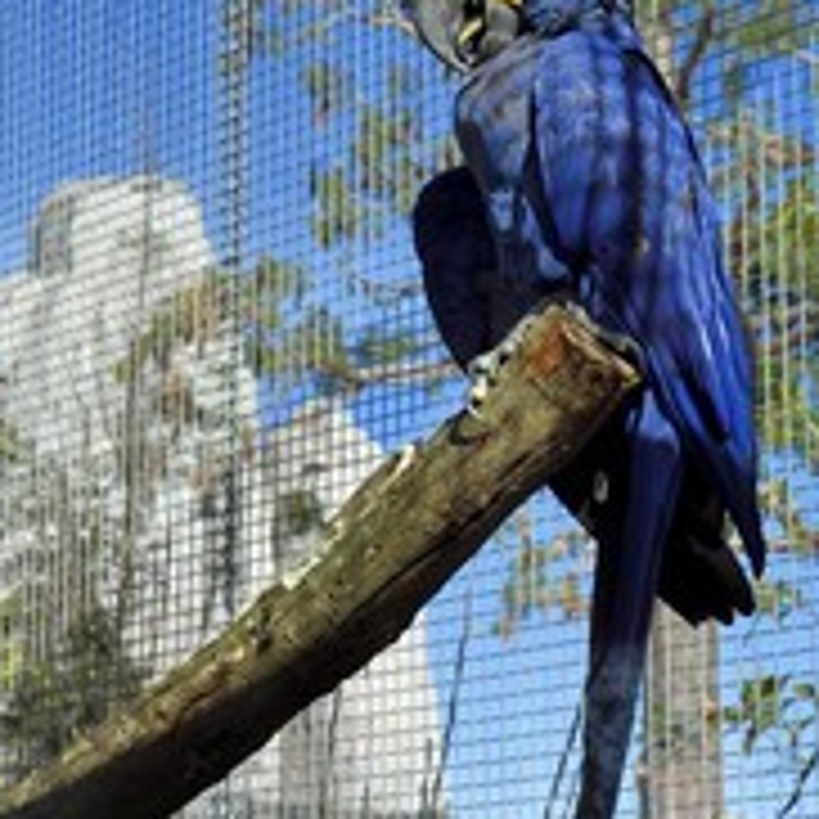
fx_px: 2516
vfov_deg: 18.5
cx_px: 227
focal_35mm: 94
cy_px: 450
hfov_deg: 18.4
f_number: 10
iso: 200
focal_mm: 48
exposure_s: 1/320
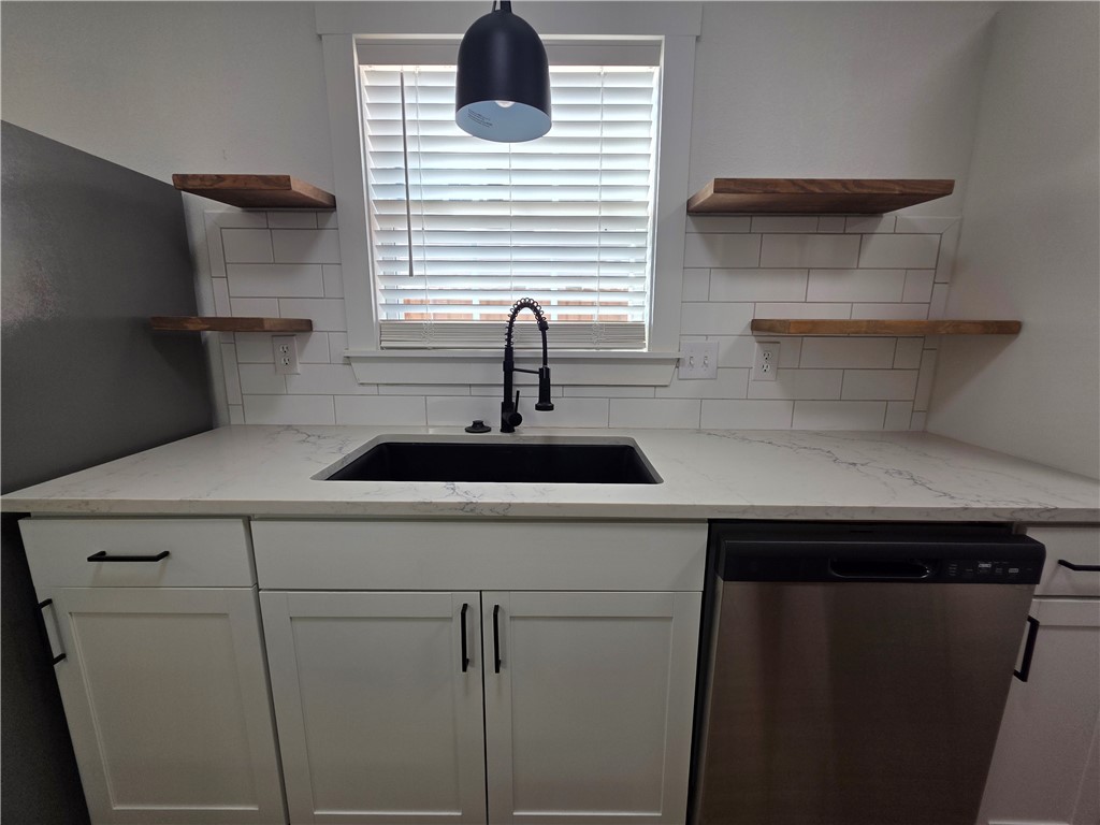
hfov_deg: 106.2
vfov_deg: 89.9
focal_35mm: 13
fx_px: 413
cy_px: 412
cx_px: 550
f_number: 1.9
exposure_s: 1/120
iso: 50
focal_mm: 2.2
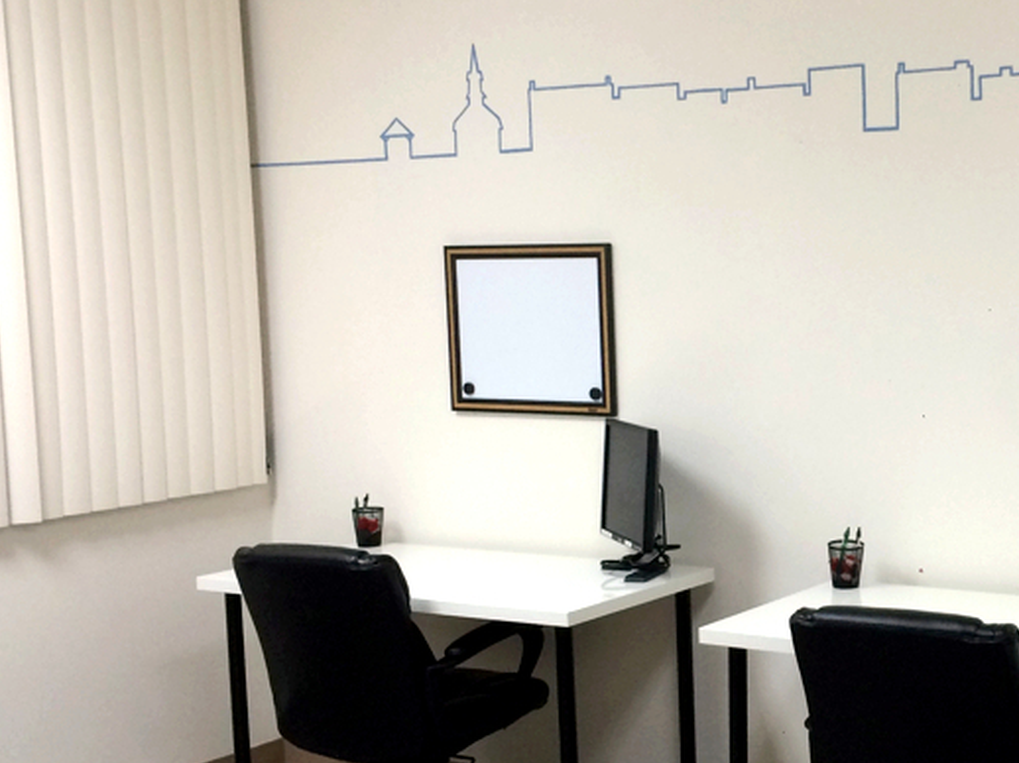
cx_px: 869
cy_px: 464
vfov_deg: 26.0
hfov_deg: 33.0
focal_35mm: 56
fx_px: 1648
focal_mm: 4.15
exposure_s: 1/30
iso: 32
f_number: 2.2
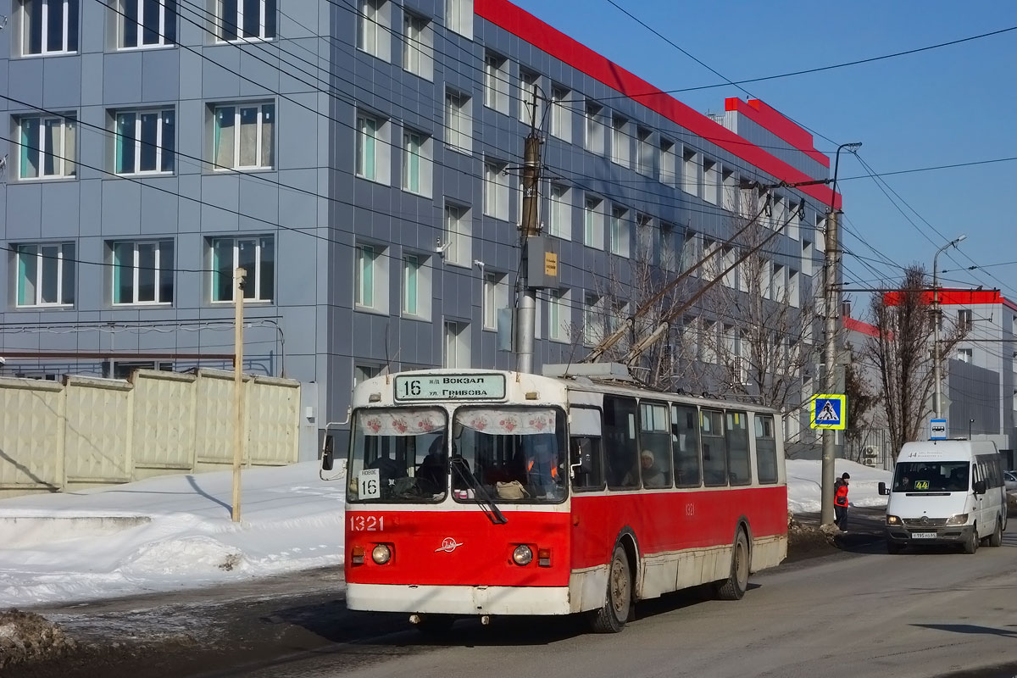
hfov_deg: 32.9
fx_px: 1723
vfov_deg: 22.3
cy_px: 339
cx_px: 508
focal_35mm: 61
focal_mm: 22.74
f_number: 10
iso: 125
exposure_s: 1/500
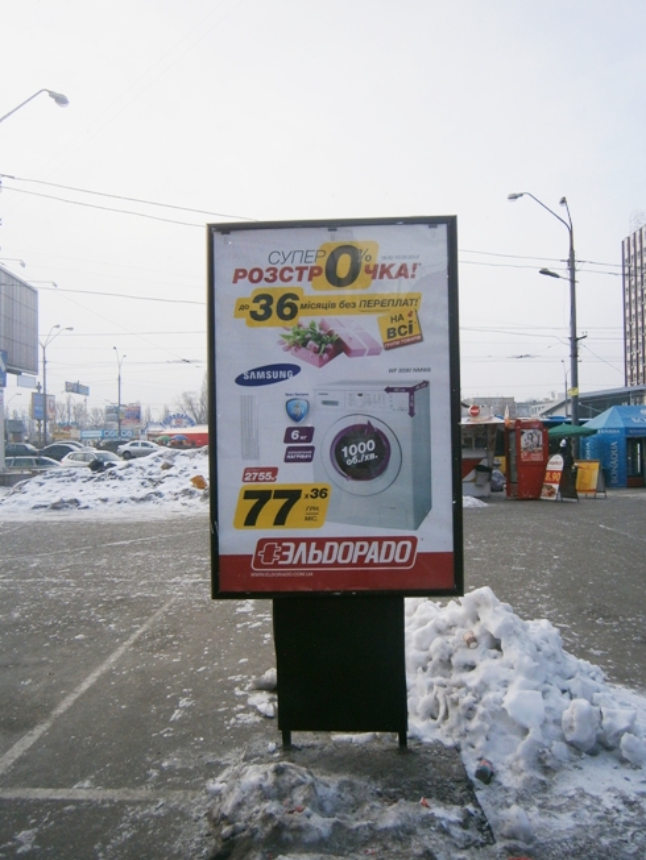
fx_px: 647
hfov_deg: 53.1
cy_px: 430
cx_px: 323
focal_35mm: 26
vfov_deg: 67.3
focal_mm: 4.7
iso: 80
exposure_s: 1/640
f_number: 2.8
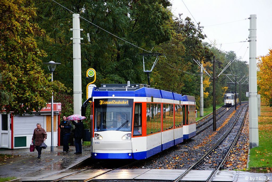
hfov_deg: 13.7
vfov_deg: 9.2
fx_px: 1134
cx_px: 136
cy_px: 91
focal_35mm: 150
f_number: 5.6
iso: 400
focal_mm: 100
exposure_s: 1/125
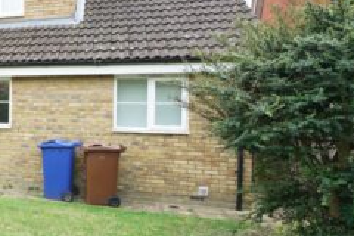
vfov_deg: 33.4
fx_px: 393
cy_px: 111
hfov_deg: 38.2
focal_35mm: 40
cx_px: -55
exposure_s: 1/125
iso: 400
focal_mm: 16
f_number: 5.6
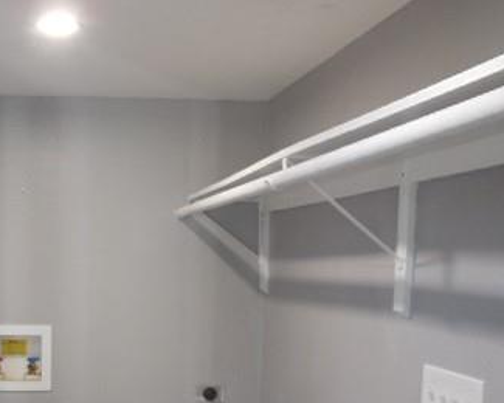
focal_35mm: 48
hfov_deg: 36.8
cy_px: 344
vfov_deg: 30.4
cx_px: 71
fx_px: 716
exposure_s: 1/30
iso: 220
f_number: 3.1
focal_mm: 4.5
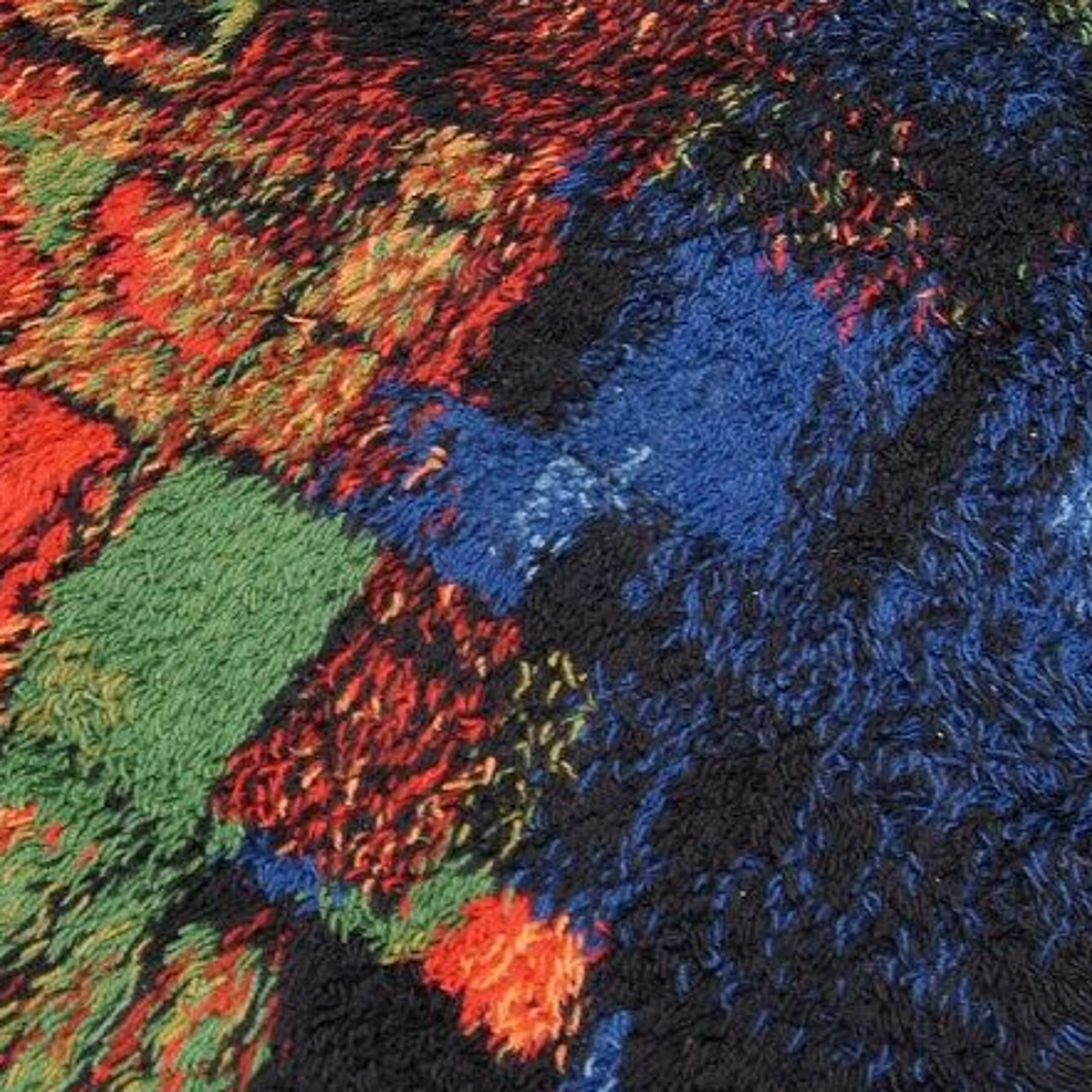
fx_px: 2320
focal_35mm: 65
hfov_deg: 25.9
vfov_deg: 26.3
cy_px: 765
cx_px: 181
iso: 400
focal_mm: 18
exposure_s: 1/10
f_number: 6.3
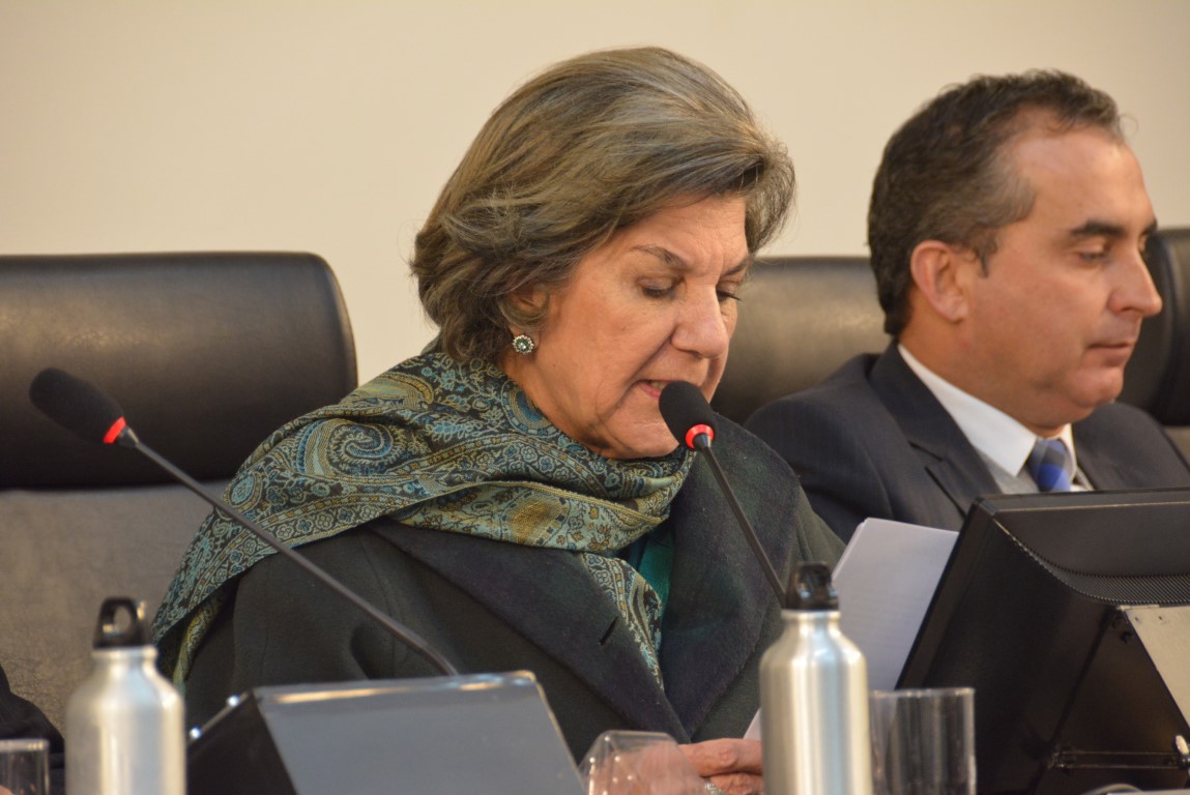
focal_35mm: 300
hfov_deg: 6.9
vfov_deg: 4.6
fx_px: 9924
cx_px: 595
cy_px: 398
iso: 2000
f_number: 5.6
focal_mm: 200
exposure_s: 1/125
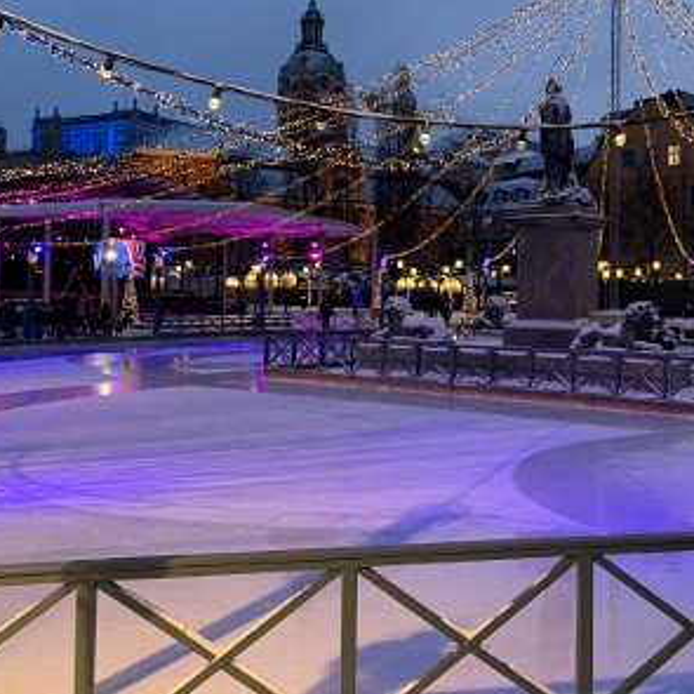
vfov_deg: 42.6
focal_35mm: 39
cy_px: 269
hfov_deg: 41.9
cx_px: 499
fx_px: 885
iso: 200
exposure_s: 1/50
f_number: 1.8
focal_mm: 4.25
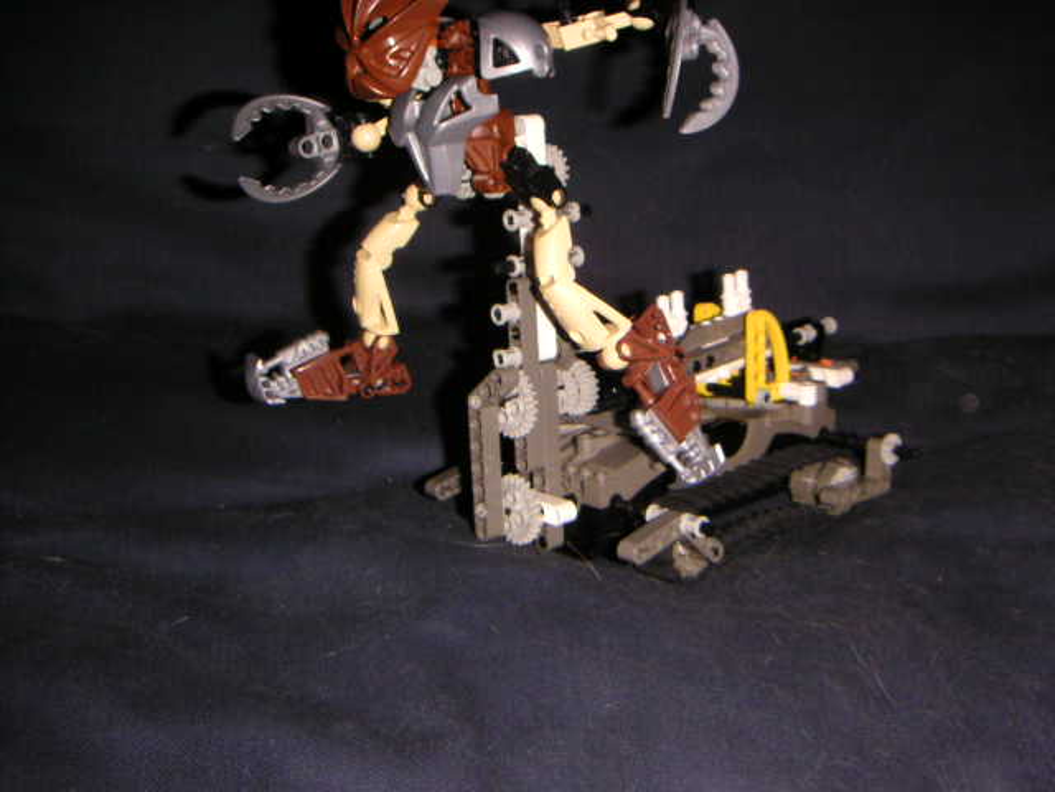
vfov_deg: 36.0
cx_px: 528
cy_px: 396
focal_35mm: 40
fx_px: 1219
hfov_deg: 46.8
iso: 200
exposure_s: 1/45
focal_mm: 5.3
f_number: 6.7
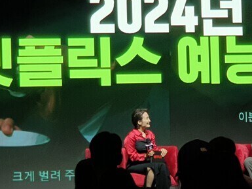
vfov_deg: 18.2
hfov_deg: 24.1
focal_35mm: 81
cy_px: 103
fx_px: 590
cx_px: 155
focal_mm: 6
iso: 100
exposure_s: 1/33
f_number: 2.4
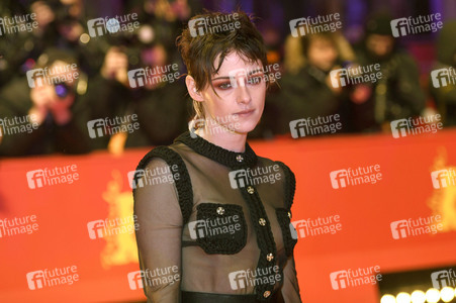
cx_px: 228
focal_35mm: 98
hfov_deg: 20.8
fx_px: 1240
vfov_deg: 13.9
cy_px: 152
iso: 1250
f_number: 3.2
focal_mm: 98
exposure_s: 1/400
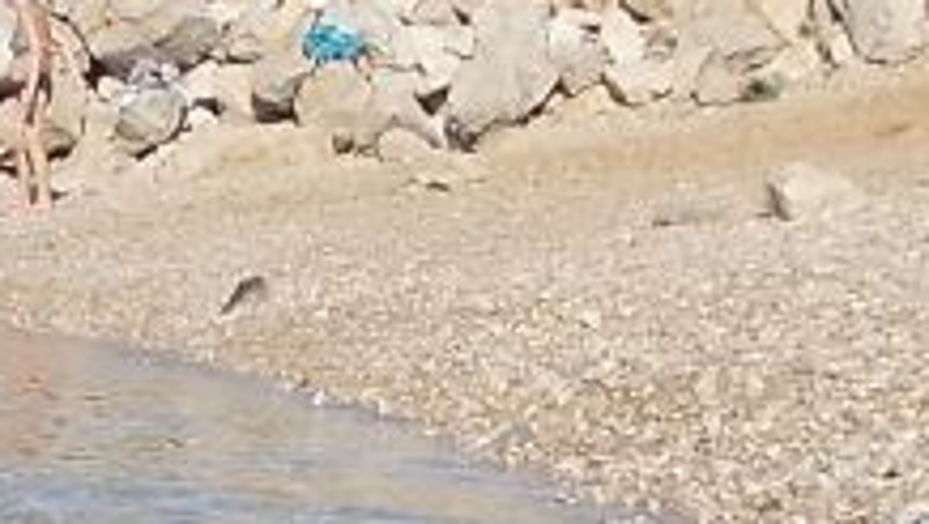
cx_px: -17
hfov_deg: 18.6
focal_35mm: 112
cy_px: 763
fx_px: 2761
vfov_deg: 10.5
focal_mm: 4
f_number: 5.4
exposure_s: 1/400
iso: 80
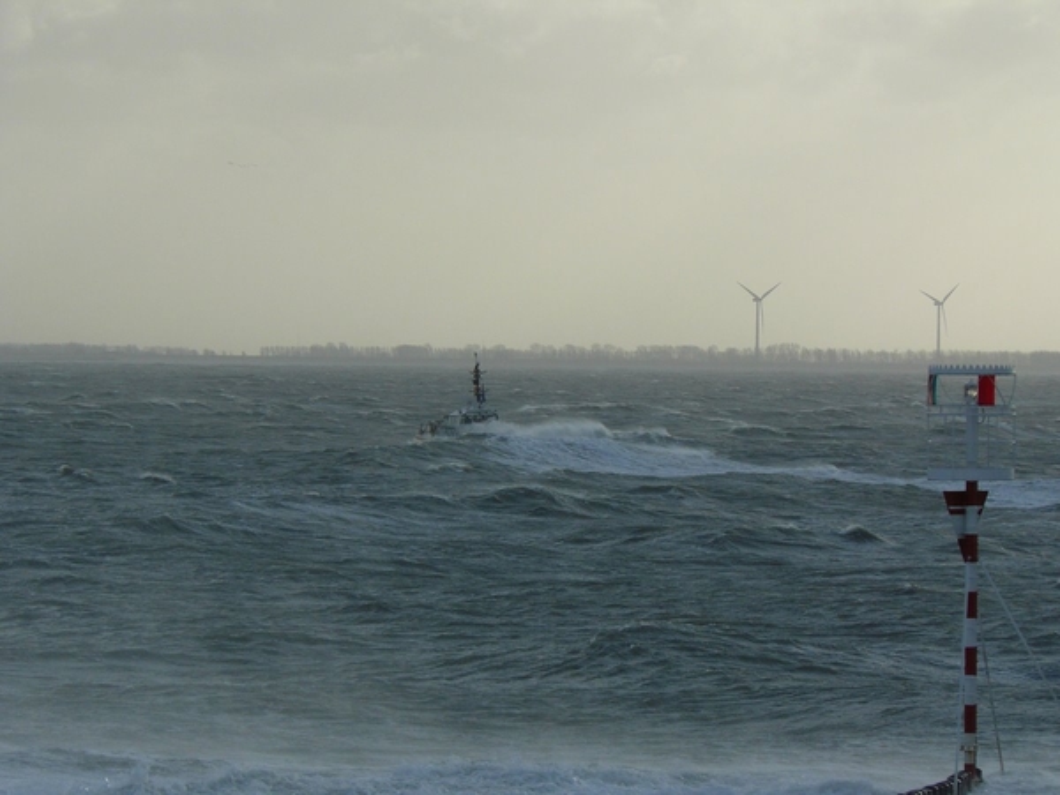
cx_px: 530
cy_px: 398
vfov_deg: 5.9
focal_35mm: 252
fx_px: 7717
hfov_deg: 7.9
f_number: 6.3
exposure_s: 1/500
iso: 100
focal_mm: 41.9
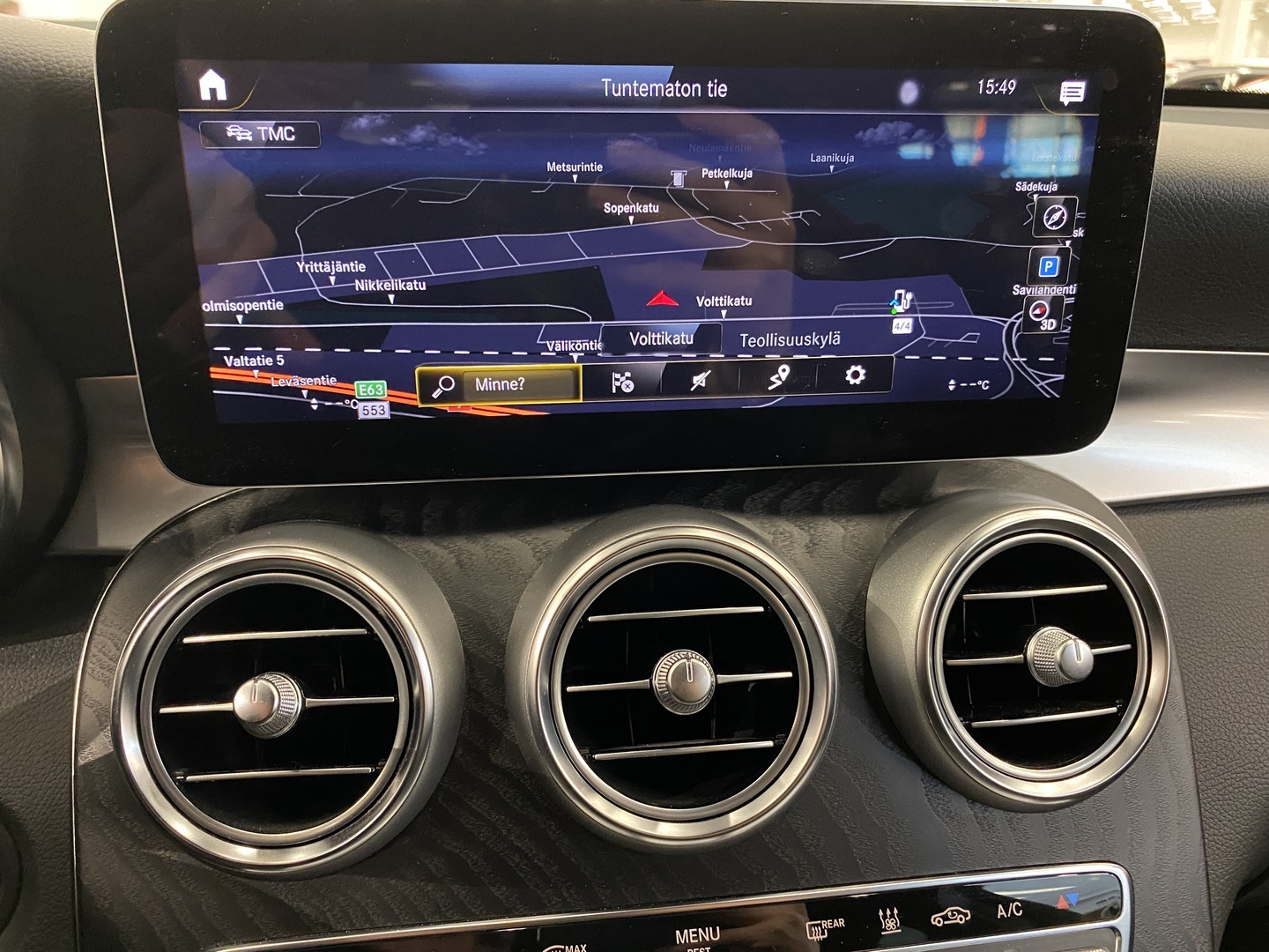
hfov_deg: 67.3
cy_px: 476
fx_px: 953
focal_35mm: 26
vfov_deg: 53.1
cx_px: 634
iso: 500
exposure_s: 1/25
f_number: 1.8
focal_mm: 4.25
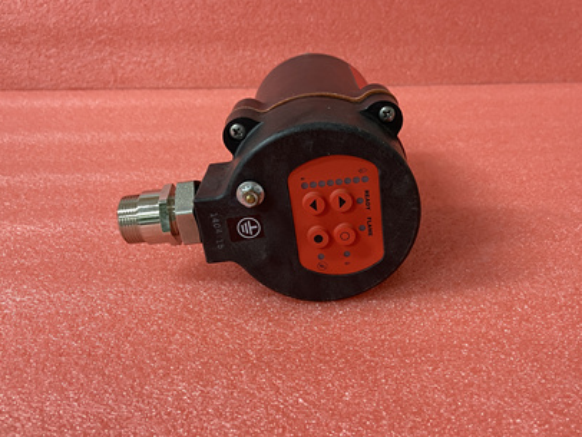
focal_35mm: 32
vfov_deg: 44.2
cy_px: 210
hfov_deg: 56.8
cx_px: 305
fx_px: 538
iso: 200
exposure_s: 1/50
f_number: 1.8
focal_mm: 4.25
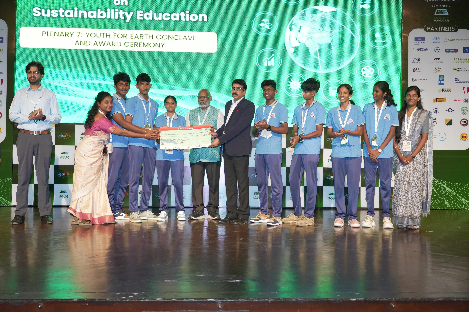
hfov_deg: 48.5
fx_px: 521
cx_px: 234
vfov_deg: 33.4
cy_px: 156
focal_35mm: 40
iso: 2000
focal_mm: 40
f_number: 4
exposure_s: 1/160
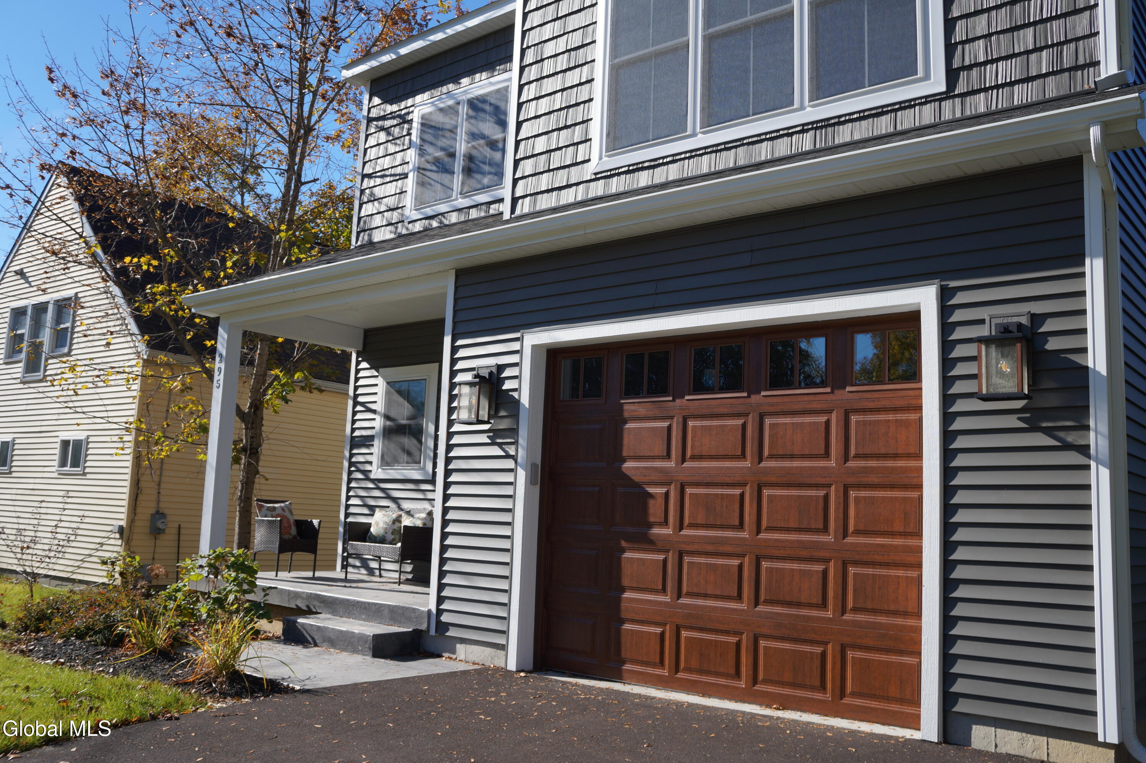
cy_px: 382
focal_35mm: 30
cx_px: 573
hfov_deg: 62.0
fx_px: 954
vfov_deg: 43.6
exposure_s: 1/500
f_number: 5.6
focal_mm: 20
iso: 100
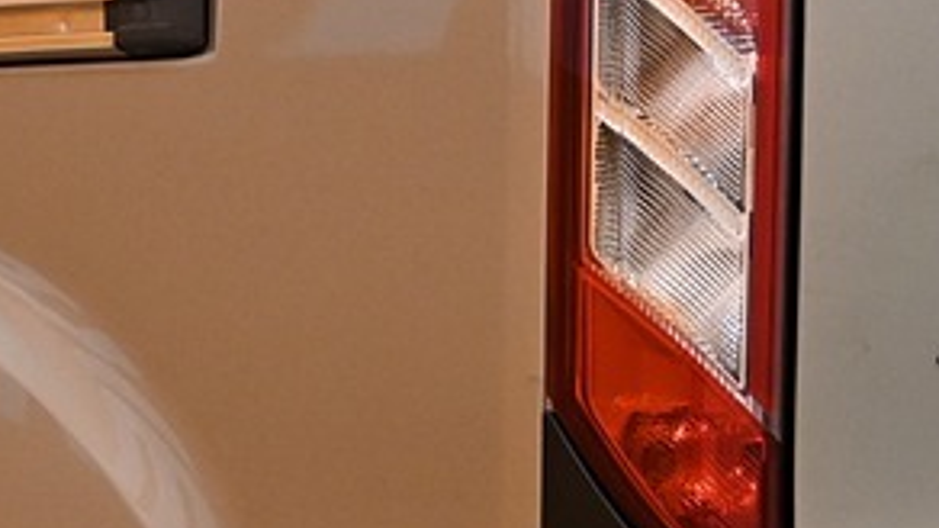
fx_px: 6073
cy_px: 354
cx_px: 312
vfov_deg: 5.0
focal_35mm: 244
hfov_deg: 8.8
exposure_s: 1/60
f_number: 4.5
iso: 400
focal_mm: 28
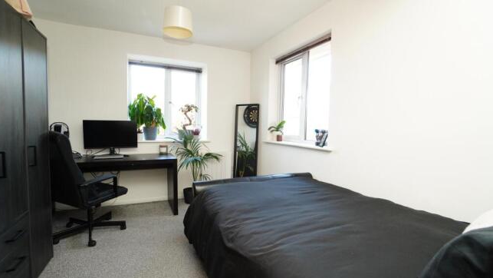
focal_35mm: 16
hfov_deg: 99.4
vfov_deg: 67.1
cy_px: 143
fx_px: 209
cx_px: 243
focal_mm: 10
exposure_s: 1/60
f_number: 4
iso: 800
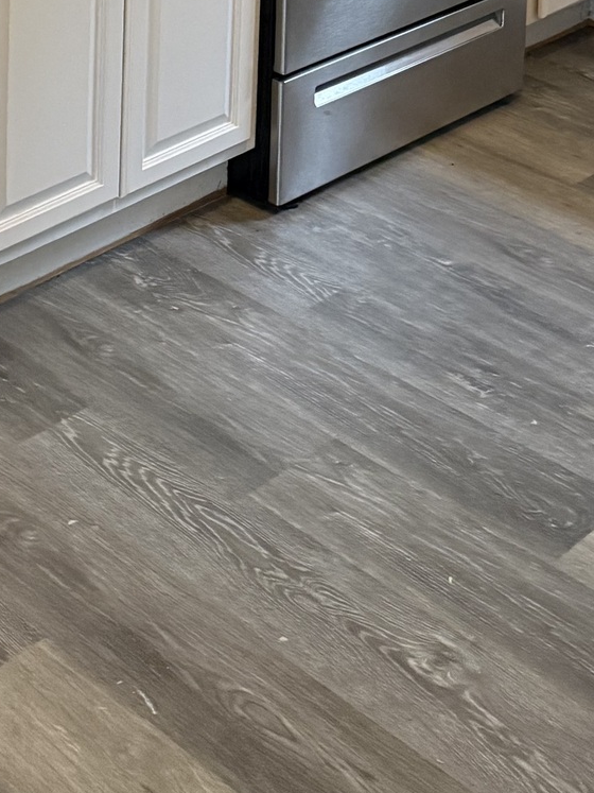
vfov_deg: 22.3
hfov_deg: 19.9
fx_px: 1694
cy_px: -356
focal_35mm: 74
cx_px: 256
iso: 640
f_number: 1.78
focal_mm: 6.76
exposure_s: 1/60
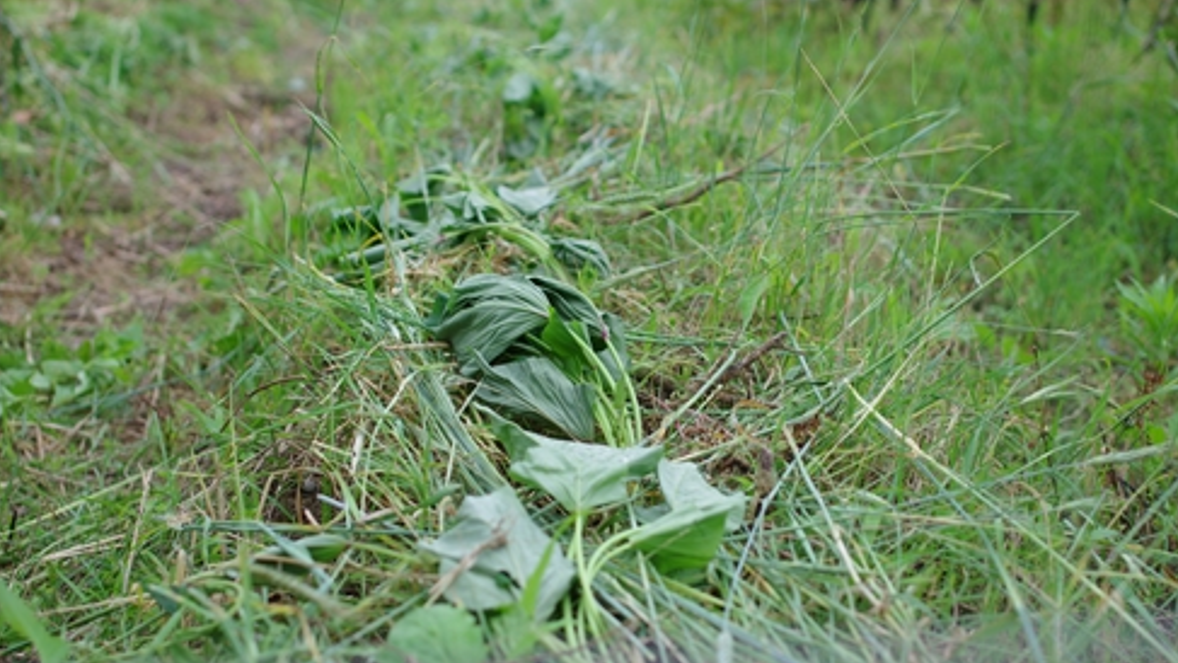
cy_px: 305
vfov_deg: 21.6
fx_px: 1735
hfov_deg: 37.5
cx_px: 589
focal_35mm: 56
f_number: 3.5
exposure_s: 1/125
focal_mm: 35
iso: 100
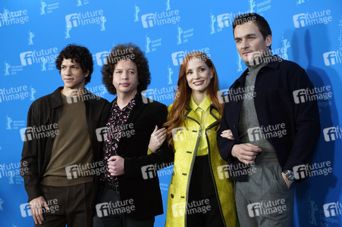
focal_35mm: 62
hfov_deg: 32.4
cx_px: 171
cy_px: 114
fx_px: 589
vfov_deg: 21.9
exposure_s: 1/160
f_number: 5.6
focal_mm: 62
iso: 2000
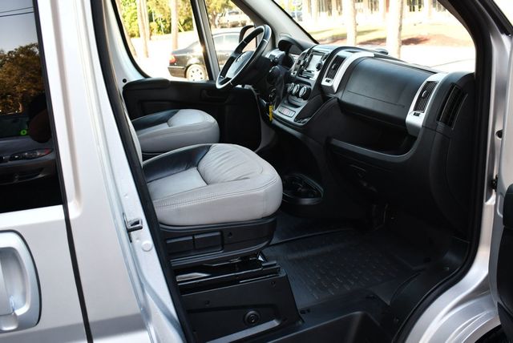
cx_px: 256
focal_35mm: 36
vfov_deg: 36.9
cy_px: 172
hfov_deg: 53.1
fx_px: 513
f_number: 4
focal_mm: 18
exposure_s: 1/250
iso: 400
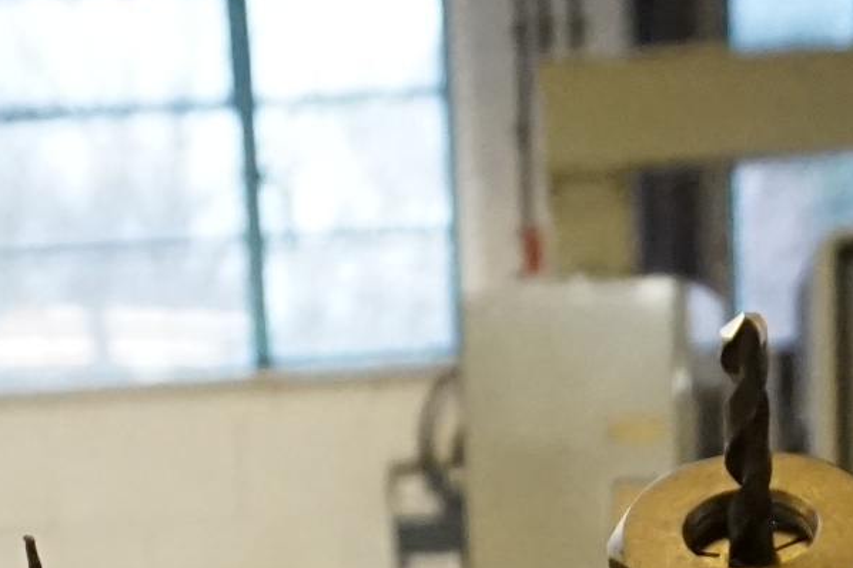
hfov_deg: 15.7
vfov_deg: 9.3
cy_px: 1404
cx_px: 425
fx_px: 3102
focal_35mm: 131
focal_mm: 16
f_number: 3.5
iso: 2500
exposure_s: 1/160
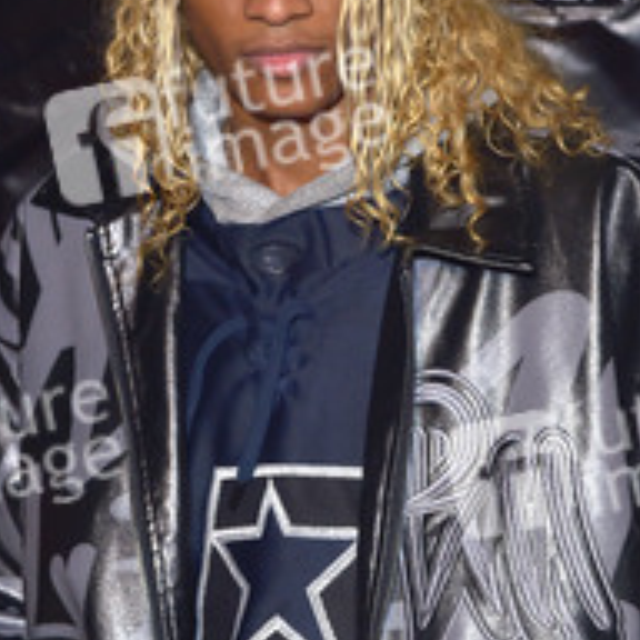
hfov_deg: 9.4
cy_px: 293
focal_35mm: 186
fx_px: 3891
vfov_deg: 9.4
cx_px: 315
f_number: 6.3
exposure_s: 1/250
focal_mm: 105
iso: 640
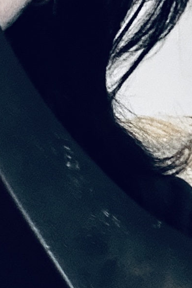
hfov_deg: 8.4
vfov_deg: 12.6
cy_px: 178
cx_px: 36
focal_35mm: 163
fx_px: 1304
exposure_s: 1/30
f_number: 1.9
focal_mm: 2.69
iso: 400
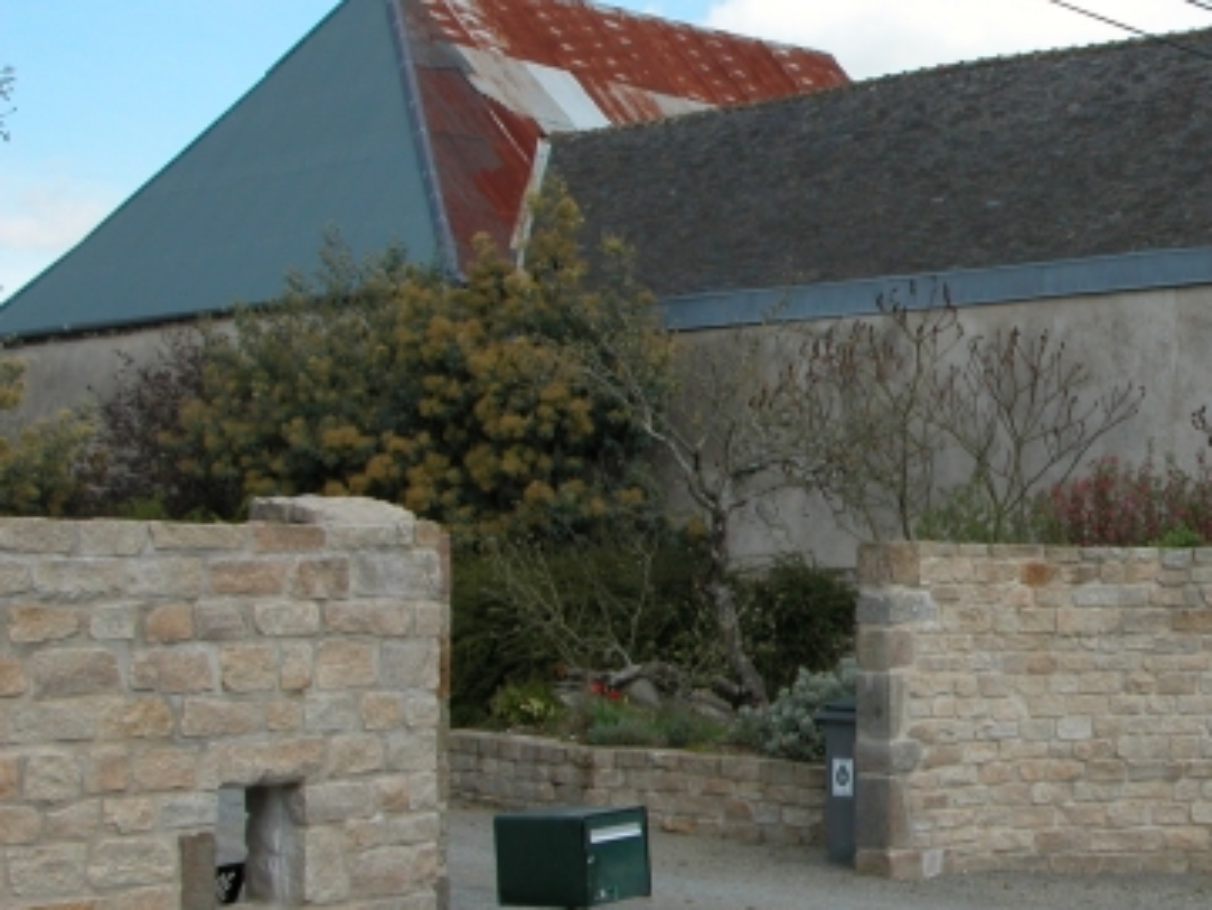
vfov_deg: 21.6
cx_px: 1084
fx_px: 2382
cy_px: 410
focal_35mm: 68
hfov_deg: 27.5
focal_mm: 9.2
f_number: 5.7
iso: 100
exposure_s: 1/279
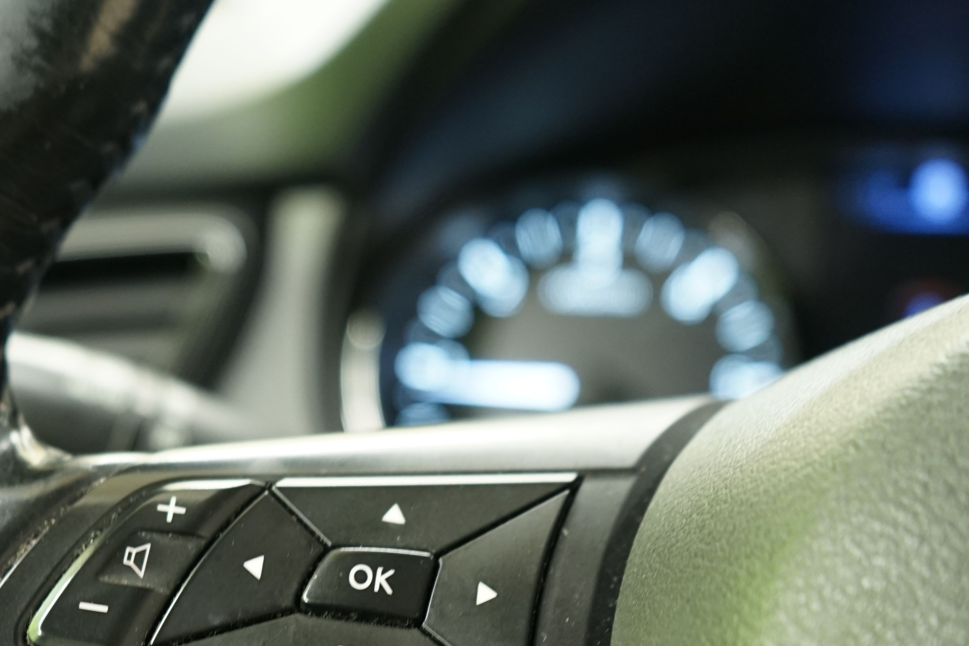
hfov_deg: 35.0
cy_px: 599
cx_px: 255
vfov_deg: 23.5
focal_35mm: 56
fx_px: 1507
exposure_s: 1/15
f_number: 3.5
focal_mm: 28
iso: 1000
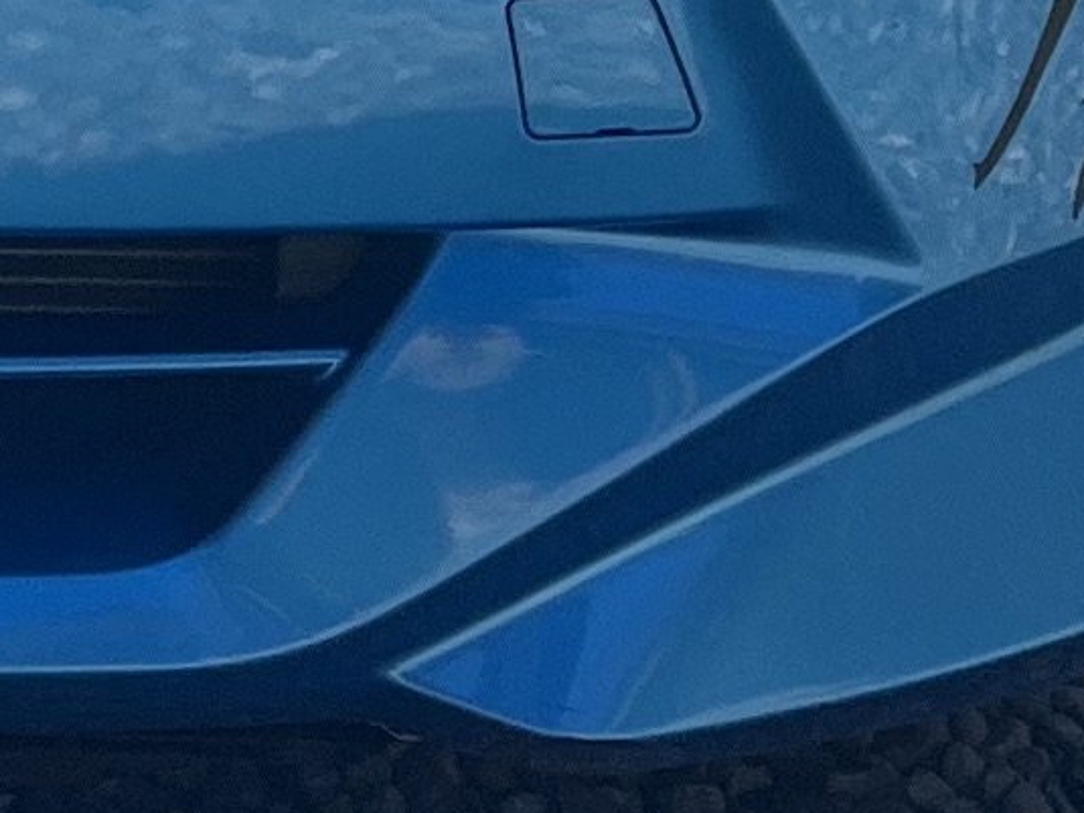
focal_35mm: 196
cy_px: -1123
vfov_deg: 7.1
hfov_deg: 9.4
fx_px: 6136
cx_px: -1090
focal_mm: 5.1
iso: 50
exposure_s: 1/2899
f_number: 1.6
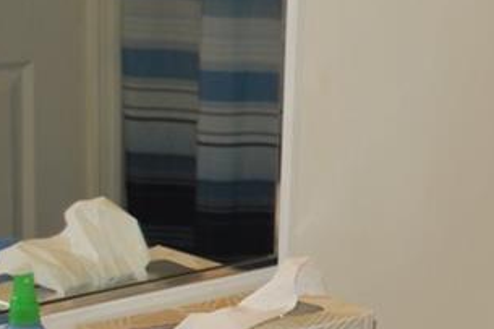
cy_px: 209
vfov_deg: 9.7
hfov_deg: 13.7
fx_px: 1934
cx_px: 734
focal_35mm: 141
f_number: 4.5
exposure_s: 1/60
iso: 200
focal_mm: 28
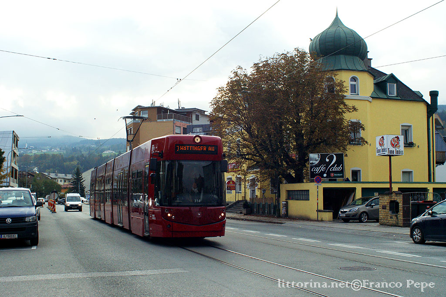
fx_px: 520
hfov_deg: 46.4
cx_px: 223
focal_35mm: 42
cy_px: 148
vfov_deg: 31.9
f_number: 9
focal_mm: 28
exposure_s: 1/500
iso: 800
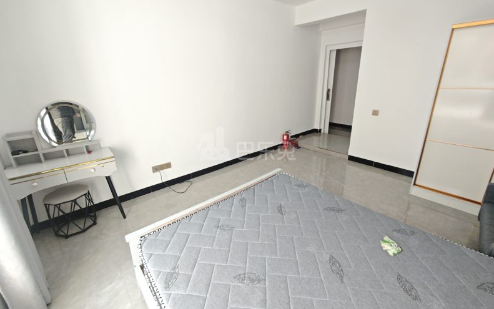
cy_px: 144
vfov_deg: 74.8
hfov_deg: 101.4
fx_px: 202
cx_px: 246
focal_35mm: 15
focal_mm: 2.16
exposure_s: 1/50
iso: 320
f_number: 2.2
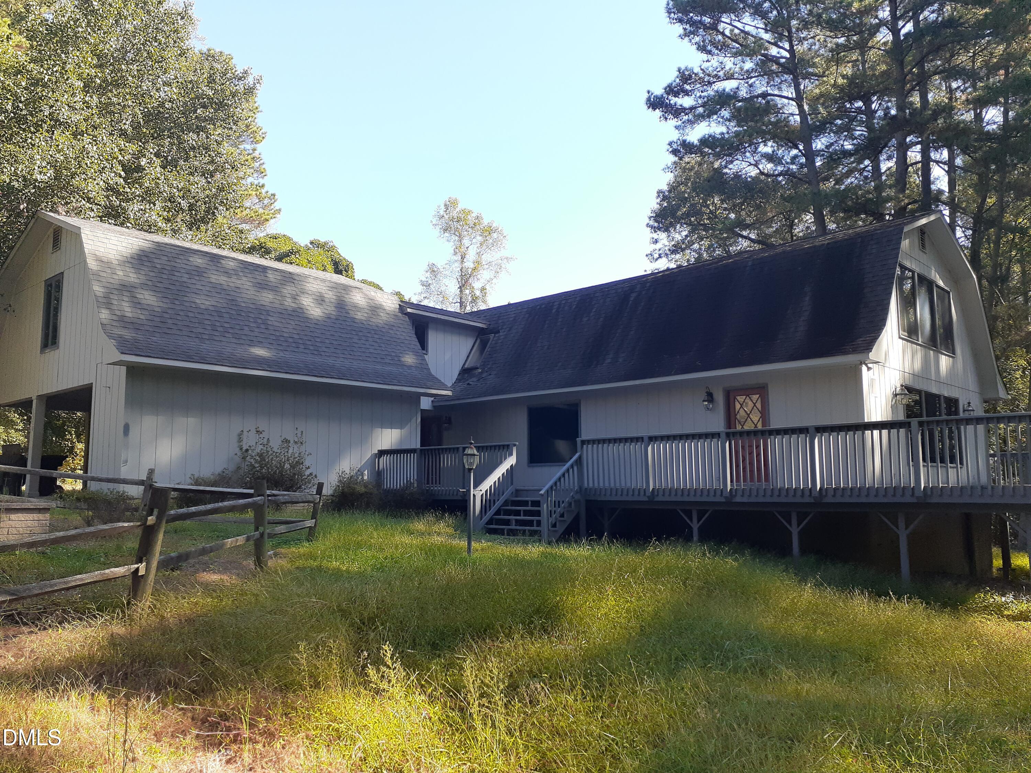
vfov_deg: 51.4
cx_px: 516
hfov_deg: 65.3
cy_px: 386
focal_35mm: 27
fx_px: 804
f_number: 1.9
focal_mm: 3.6
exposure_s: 1/357
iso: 40
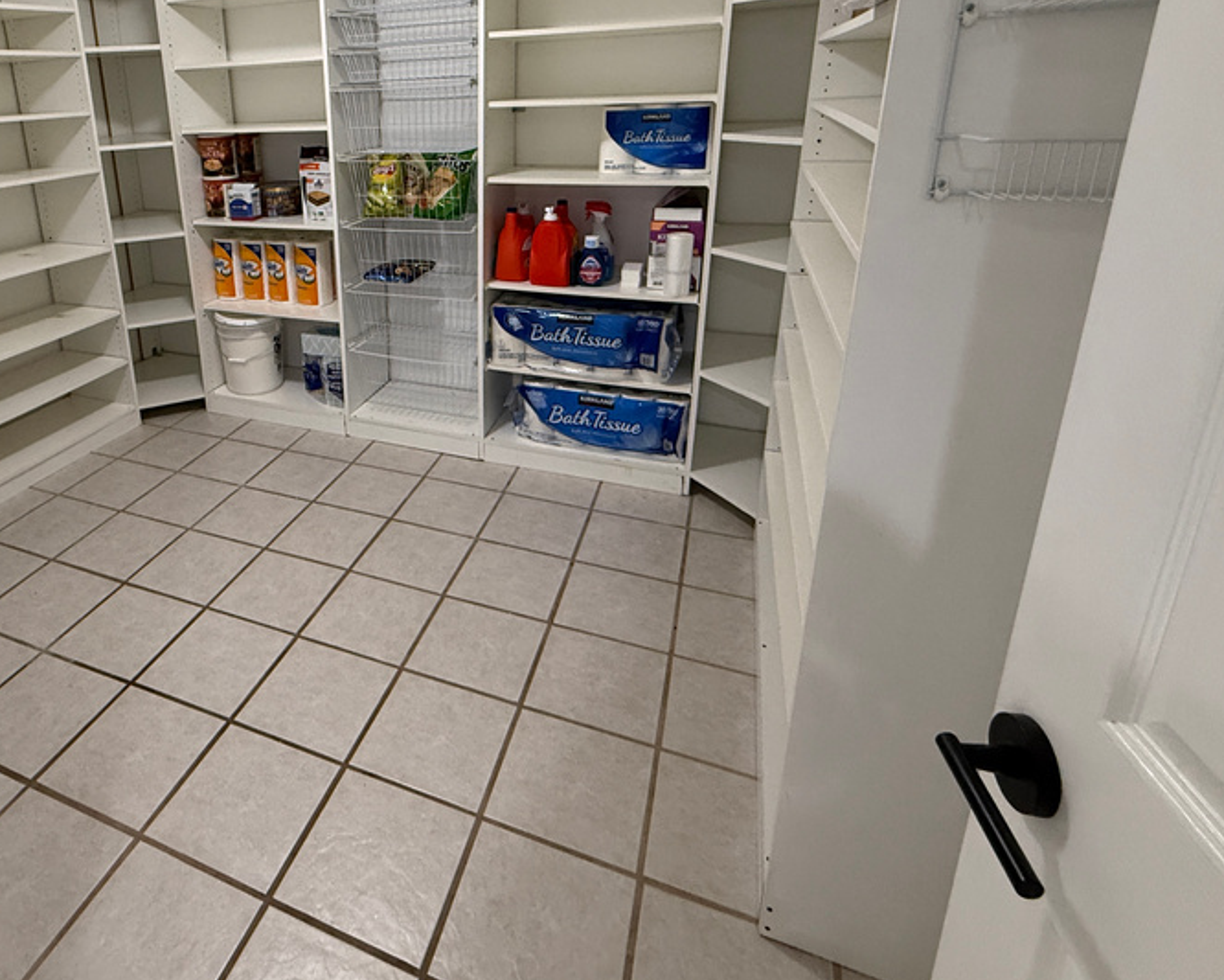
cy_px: 316
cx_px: 384
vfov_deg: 63.6
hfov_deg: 74.6
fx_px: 761
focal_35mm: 21
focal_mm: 2.22
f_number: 2.2
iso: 400
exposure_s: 1/60
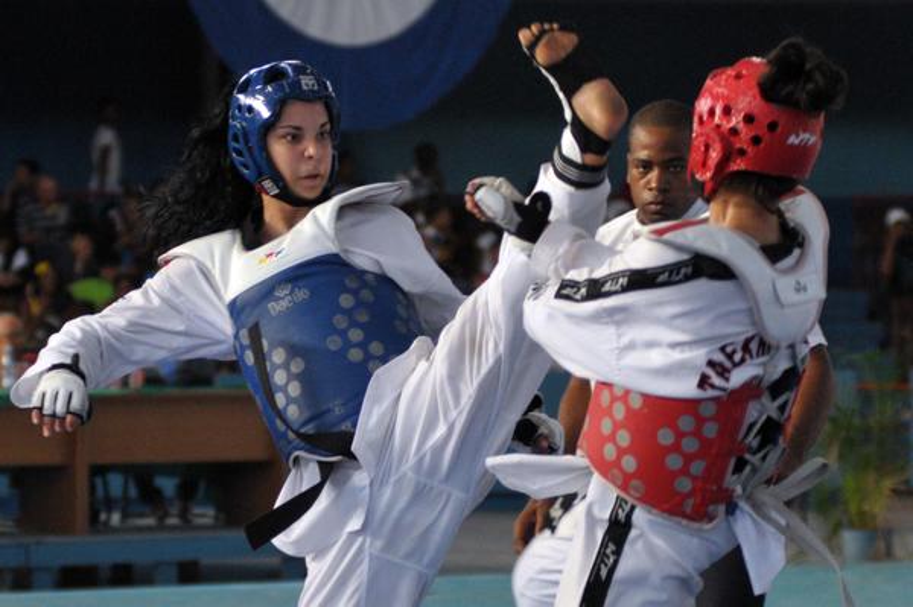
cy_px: 304
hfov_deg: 17.1
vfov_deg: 11.4
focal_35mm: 120
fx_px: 3041
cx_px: 456
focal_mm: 80
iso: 1250
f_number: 2.8
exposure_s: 1/400
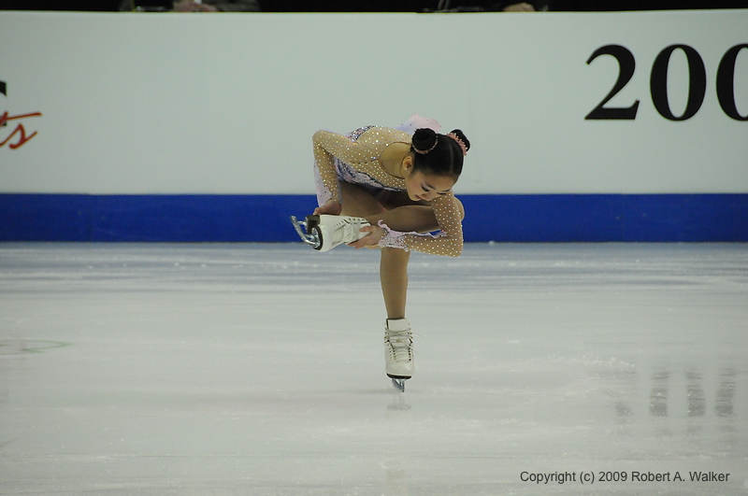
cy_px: 248
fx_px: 6224
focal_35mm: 300
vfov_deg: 4.6
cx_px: 374
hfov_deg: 6.9
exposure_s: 1/1250
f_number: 5.6
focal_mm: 200
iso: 3200
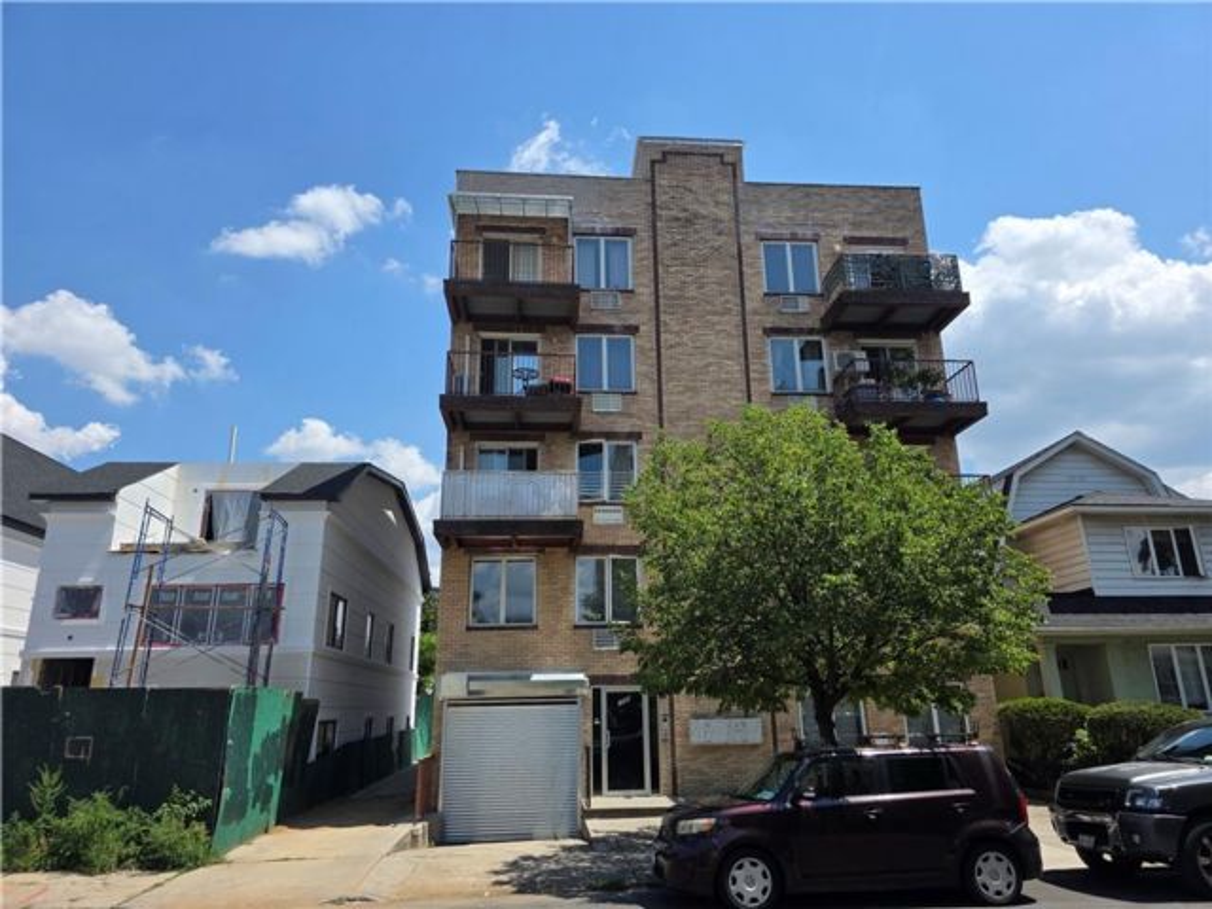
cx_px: 606
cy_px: 454
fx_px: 805
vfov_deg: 58.9
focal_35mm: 23
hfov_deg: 73.9
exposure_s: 1/6150
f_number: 1.7
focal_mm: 6.3
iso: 80
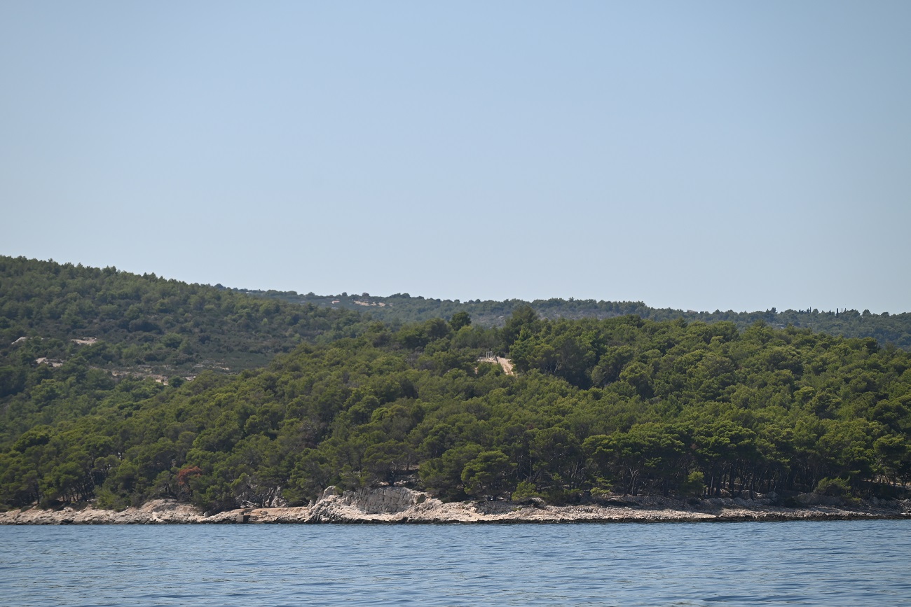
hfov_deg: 14.2
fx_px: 3669
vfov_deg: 9.5
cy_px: 304
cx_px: 456
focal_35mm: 145
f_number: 5.6
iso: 110
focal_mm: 145
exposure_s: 1/1000
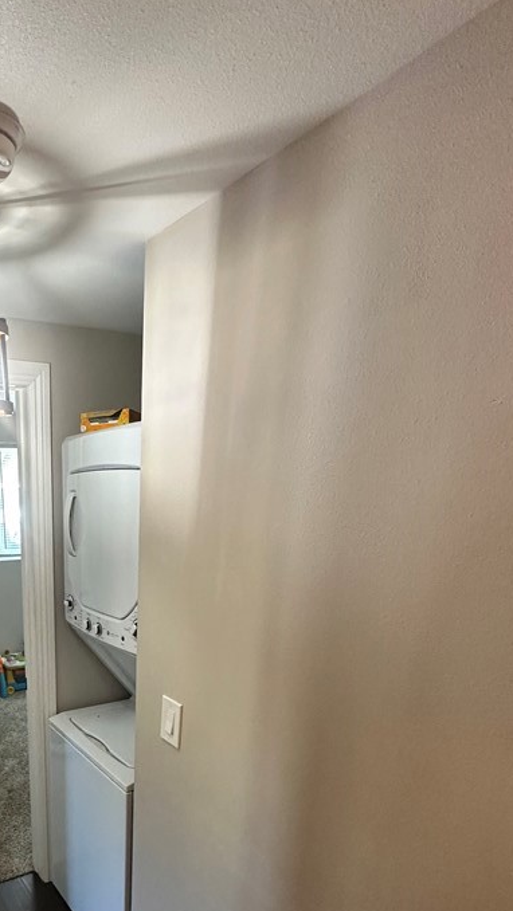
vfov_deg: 74.6
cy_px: 652
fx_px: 556
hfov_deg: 46.0
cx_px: 78
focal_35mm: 23
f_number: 2.2
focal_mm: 2.22
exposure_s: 1/60
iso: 320
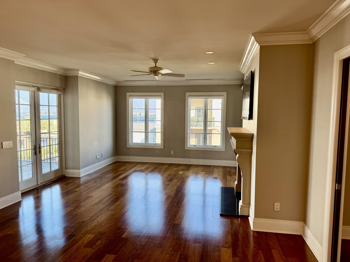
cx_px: 175
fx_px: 243
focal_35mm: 24
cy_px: 131
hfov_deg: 71.6
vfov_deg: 56.8
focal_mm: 6.76
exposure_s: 1/194
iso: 125
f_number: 1.78
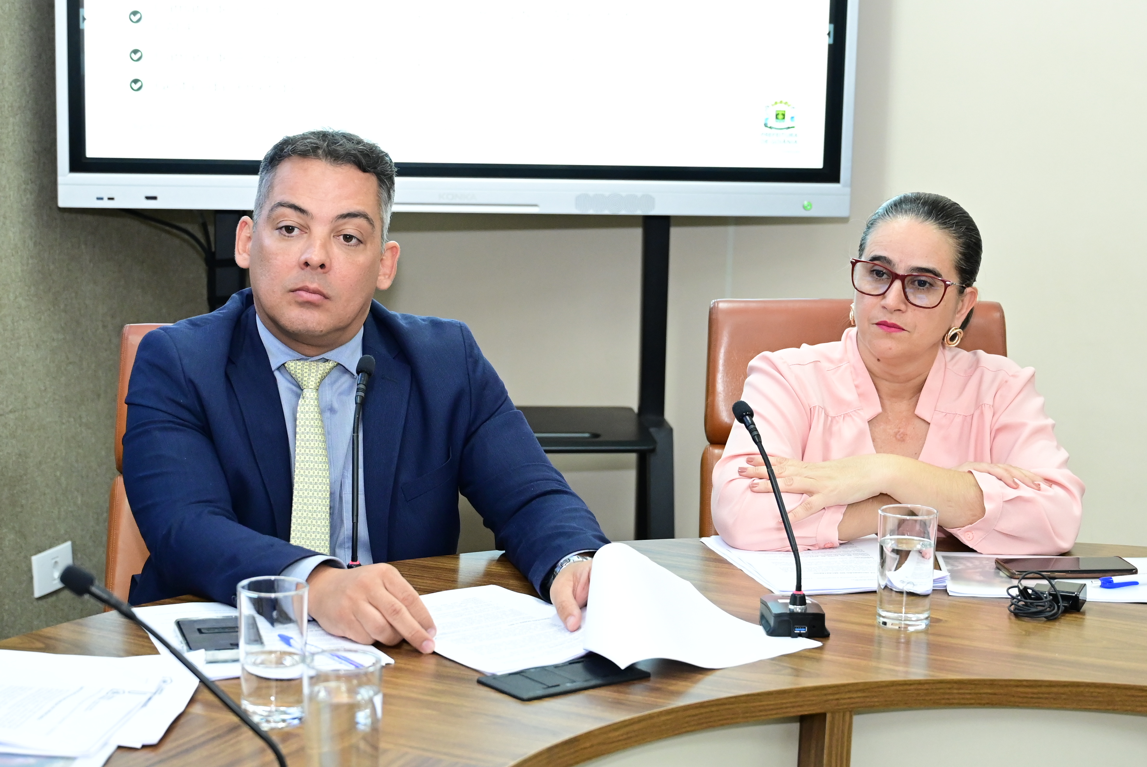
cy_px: 384
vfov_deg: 20.3
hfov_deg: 30.1
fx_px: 2136
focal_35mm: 67
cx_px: 574
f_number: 4
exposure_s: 1/200
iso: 3200
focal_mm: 45
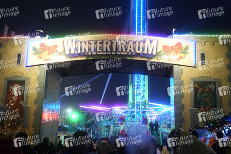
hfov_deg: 43.6
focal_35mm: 45
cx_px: 116
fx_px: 289
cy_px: 77
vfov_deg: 29.8
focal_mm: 30
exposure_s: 1/50
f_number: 4.5
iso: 640
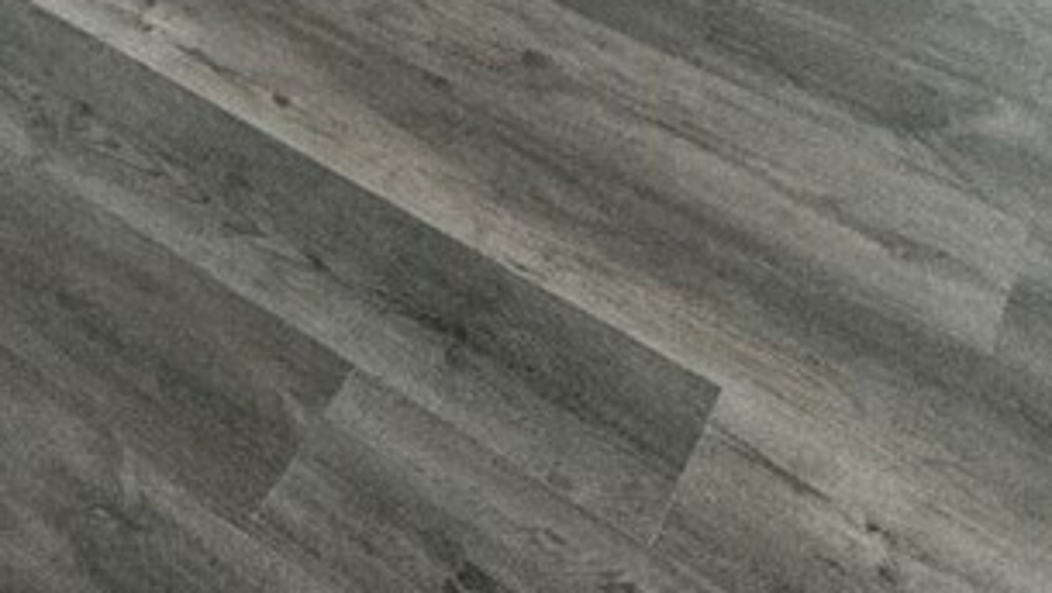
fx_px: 2010
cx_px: -97
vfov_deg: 12.6
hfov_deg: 27.0
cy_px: -872
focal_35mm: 72
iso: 160
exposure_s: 1/120
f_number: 2.2
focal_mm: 2.22
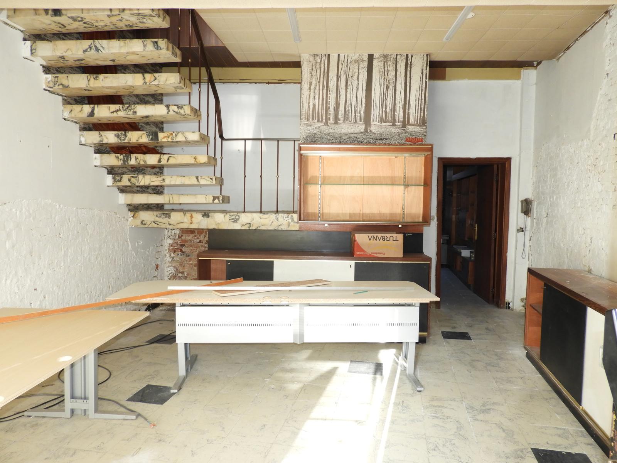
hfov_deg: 71.6
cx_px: 308
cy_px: 232
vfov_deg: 56.8
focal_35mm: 24
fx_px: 428
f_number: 3.3
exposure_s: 1/30
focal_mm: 4.3
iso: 200
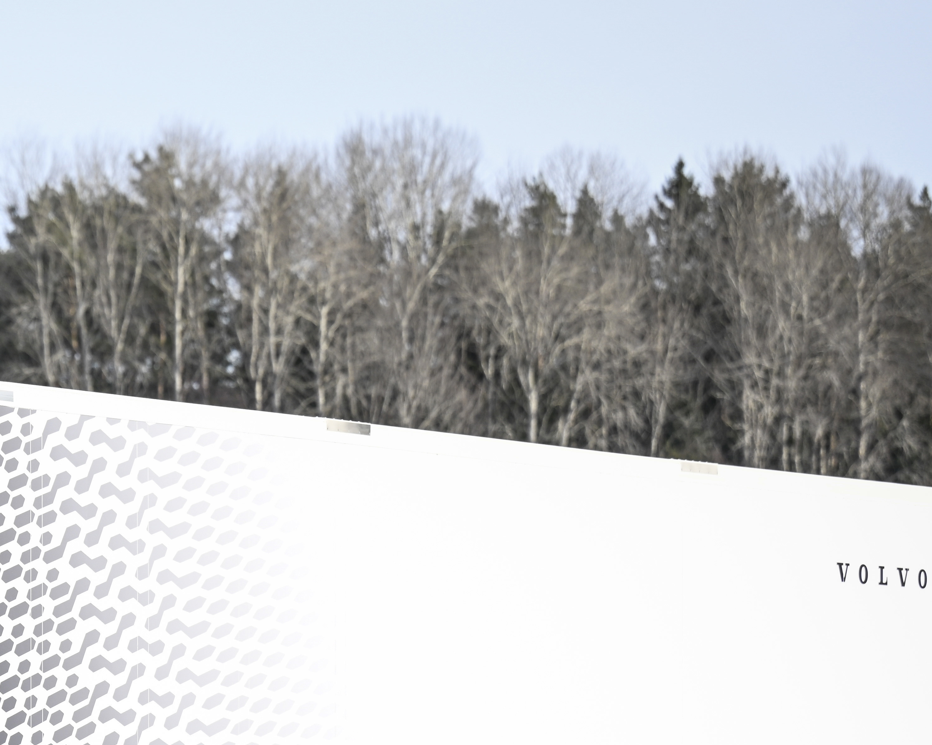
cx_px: -144
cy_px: 852
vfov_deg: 4.7
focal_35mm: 326
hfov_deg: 5.9
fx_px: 8993
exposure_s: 1/500
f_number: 4
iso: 100
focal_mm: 125
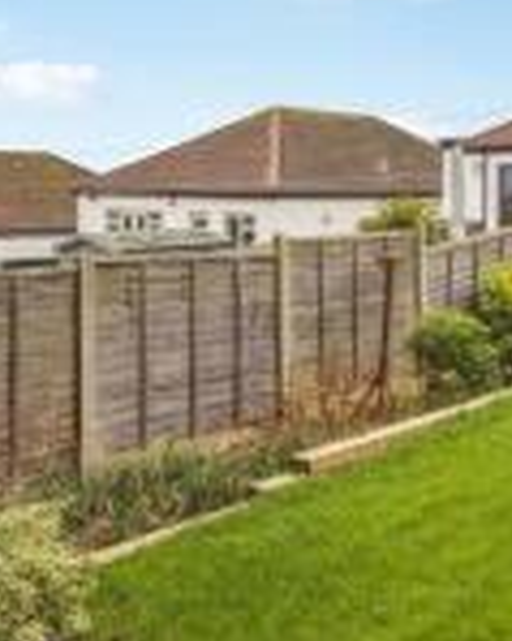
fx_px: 910
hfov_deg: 29.3
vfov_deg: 38.2
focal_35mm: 48
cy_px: 196
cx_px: 516
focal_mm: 16
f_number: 9
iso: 640
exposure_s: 1/80
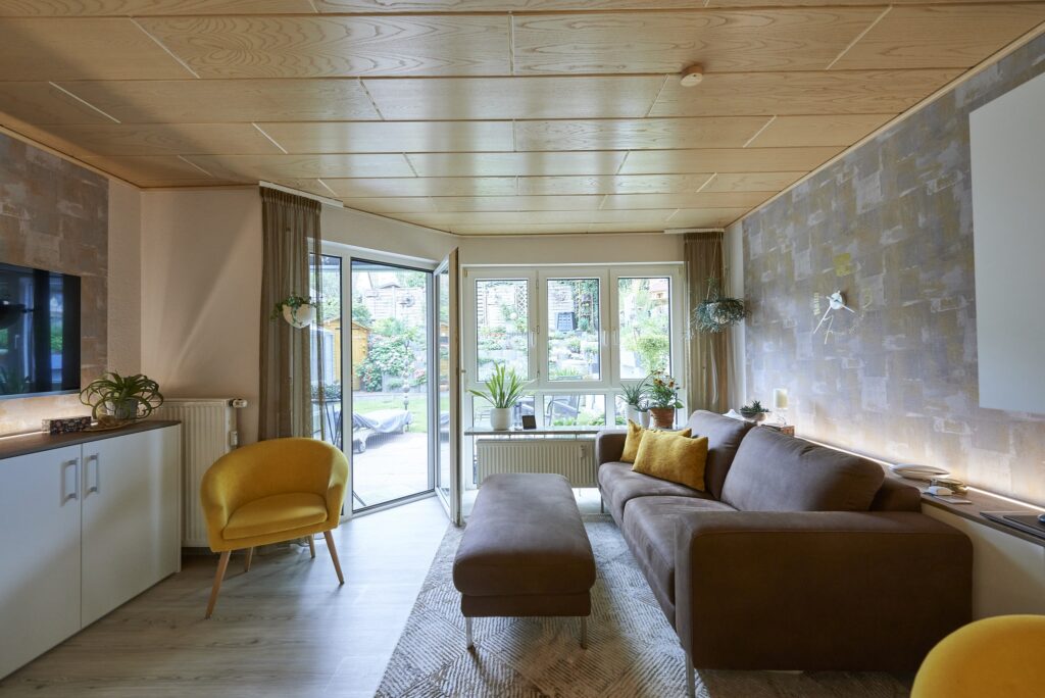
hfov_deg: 104.2
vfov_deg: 81.3
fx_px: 407
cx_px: 522
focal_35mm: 14
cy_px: 349
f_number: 8
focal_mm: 14
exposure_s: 1/40
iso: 320
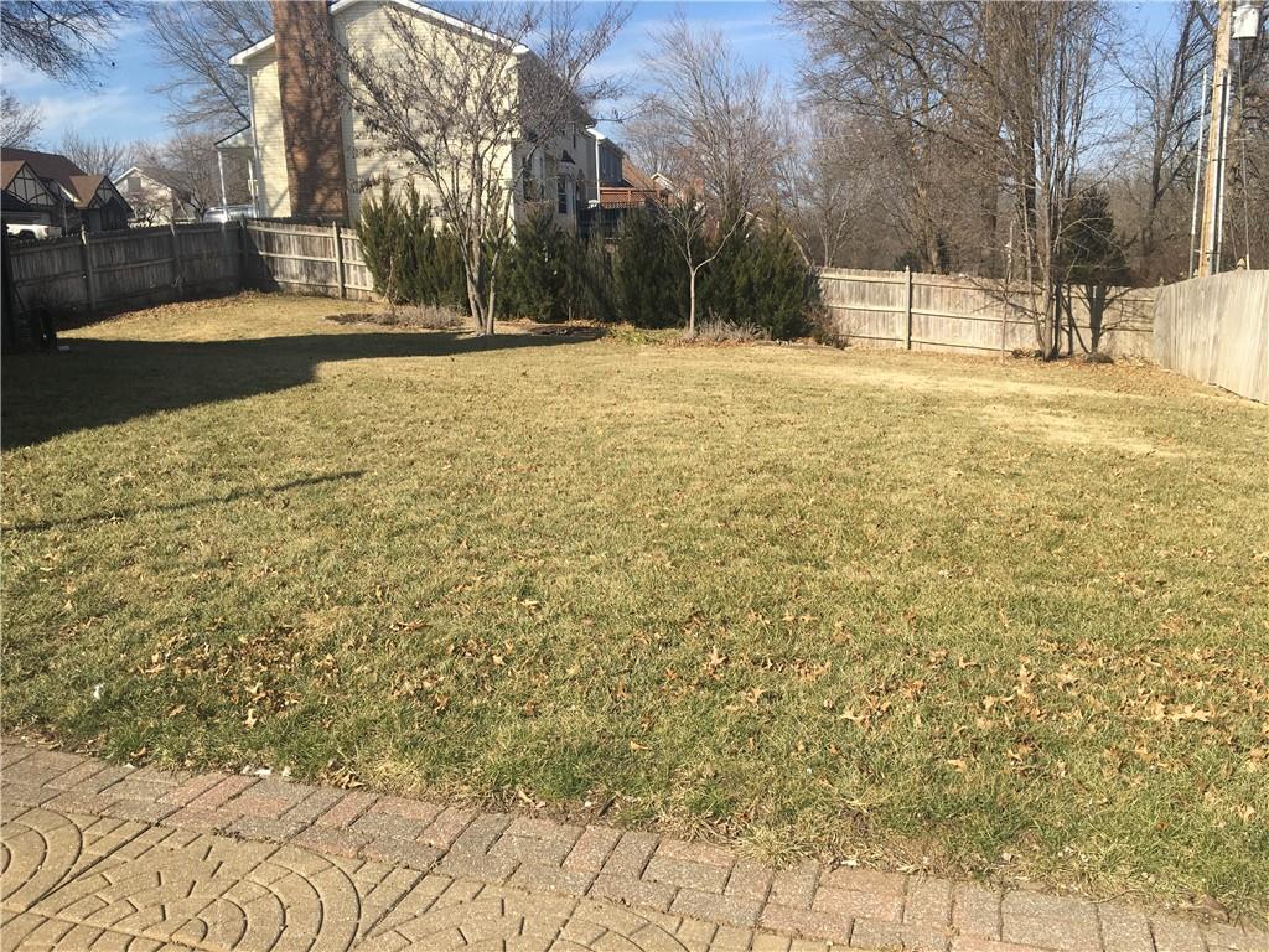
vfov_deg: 48.2
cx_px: 634
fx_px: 1063
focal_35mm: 29
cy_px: 476
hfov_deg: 61.7
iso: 25
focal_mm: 4.15
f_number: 2.2
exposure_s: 1/1399
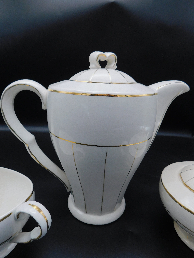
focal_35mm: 23
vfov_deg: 73.9
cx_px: 97
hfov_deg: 58.9
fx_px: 172
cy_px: 129
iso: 125
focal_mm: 4
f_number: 3
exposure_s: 1/80
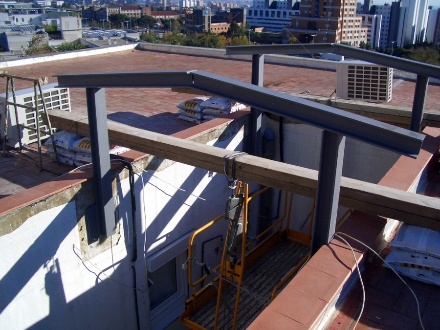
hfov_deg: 52.6
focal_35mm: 35
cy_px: 165
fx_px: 445
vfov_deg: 40.7
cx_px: 220
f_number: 4.3
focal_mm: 5.8
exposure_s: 1/500
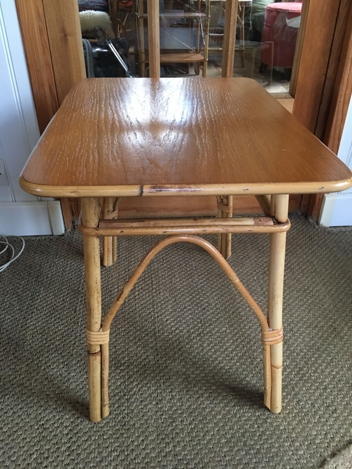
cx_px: 176
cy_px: 234
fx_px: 393
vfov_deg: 61.7
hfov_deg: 48.2
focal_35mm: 29
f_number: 2.2
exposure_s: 1/20
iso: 200
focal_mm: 4.15
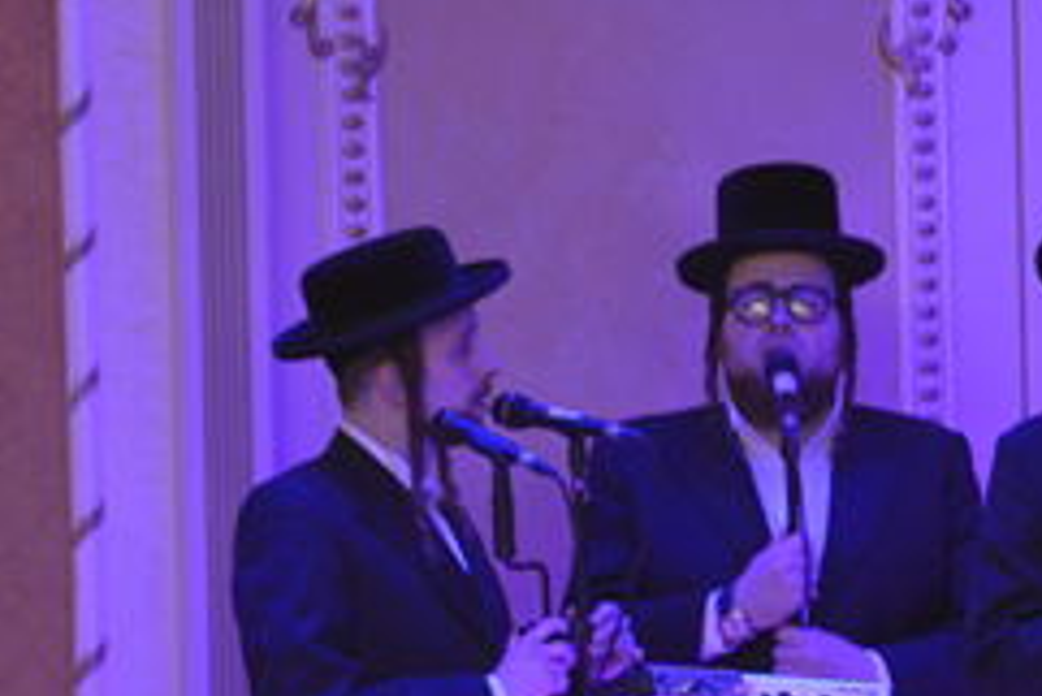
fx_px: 24617
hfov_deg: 2.4
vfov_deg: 1.6
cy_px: 599
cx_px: 1275
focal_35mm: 850
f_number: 2.8
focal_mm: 200
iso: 2000
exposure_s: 1/100
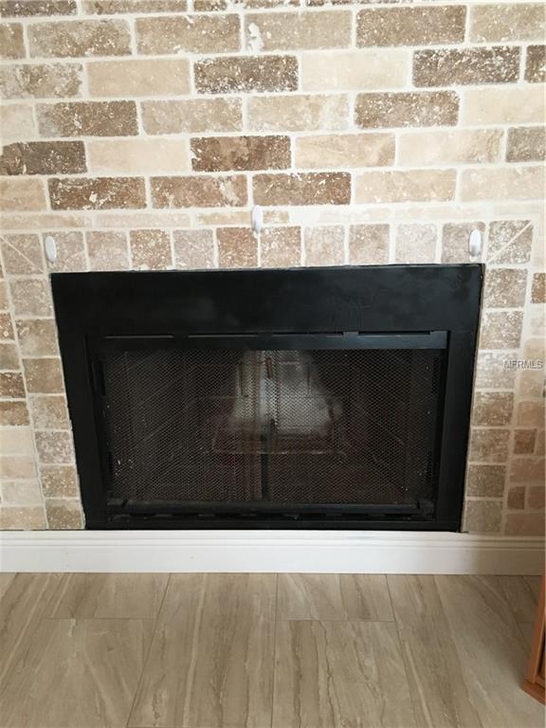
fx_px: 610
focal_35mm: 29
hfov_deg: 48.2
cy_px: 364
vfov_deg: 61.7
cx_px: 273
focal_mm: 4.15
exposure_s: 1/30
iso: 160
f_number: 2.2
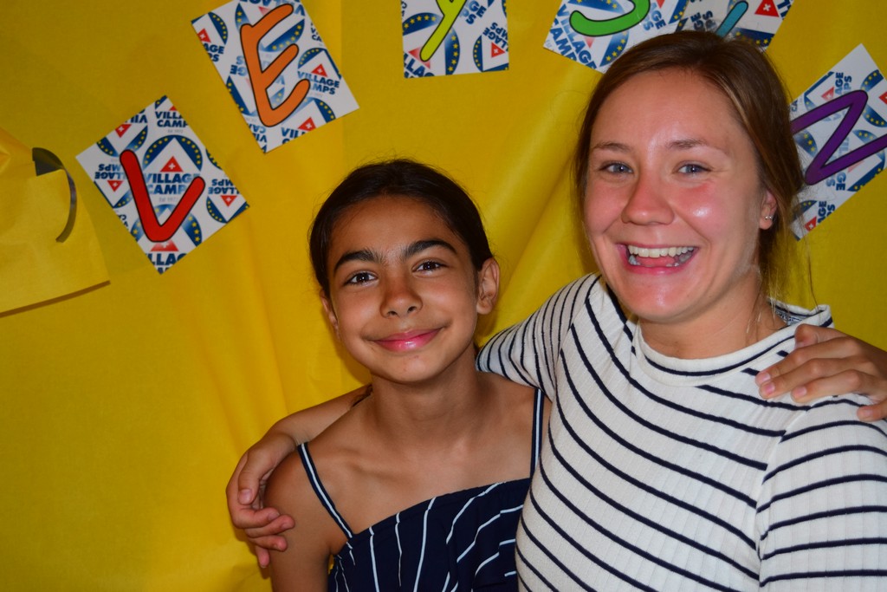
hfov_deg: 35.0
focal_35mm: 57
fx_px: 1405
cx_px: 444
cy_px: 296
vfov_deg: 23.8
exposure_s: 1/200
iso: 800
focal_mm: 38
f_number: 4.8
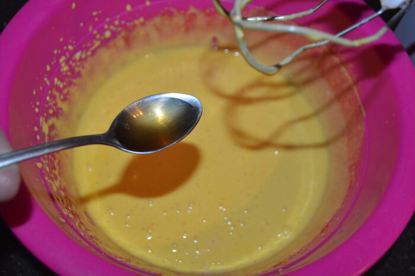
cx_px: 208
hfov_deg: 53.2
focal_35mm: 36
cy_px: 138
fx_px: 415
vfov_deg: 36.8
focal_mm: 24
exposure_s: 1/60
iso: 400
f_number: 4
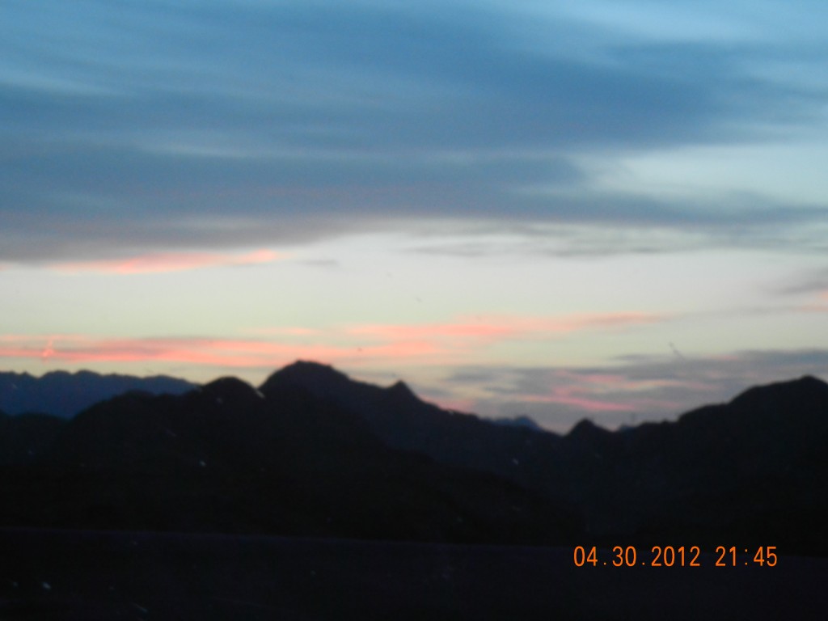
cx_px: 414
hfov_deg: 19.3
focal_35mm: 102
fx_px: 2440
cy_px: 310
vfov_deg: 14.5
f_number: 4.5
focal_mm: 18.3
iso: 200
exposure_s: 1/3.4
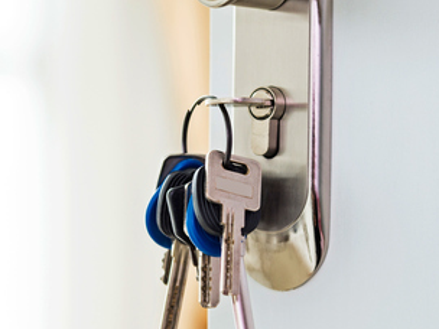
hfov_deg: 15.6
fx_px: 1598
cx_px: 159
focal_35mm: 126
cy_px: 174
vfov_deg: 11.8
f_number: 4
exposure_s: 1/60
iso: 200
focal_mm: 55
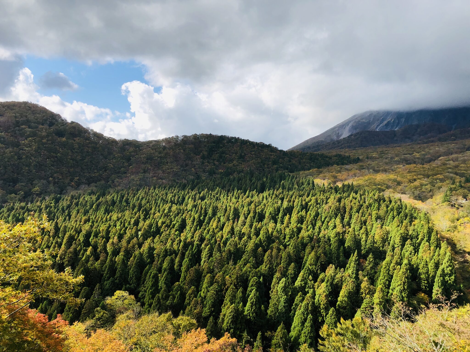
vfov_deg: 49.7
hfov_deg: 63.4
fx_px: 380
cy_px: 176
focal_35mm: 28
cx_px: 235
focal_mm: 3.99
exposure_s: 1/1230
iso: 20
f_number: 1.8
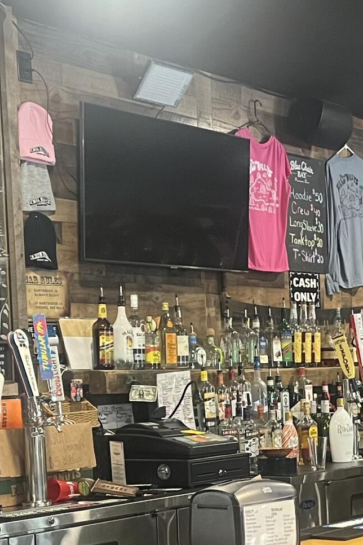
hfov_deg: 16.0
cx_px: 353
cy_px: 430
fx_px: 1270
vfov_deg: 23.8
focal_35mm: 84
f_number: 1.5
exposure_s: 1/60
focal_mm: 5.7
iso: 500
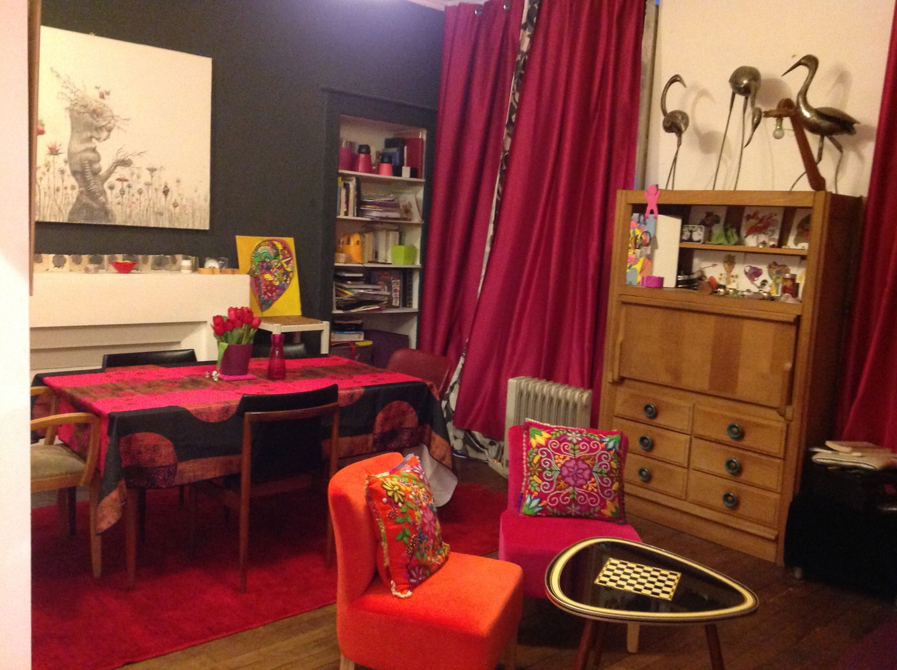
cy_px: 335
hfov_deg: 52.7
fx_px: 906
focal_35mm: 35
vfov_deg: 40.6
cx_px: 448
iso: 640
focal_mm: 4.28
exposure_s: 1/15
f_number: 2.4
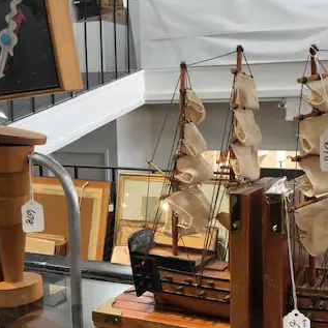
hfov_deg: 33.9
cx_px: 196
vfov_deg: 34.0
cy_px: 180
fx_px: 536
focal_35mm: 50
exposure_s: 1/33
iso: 40
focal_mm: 4
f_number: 1.8
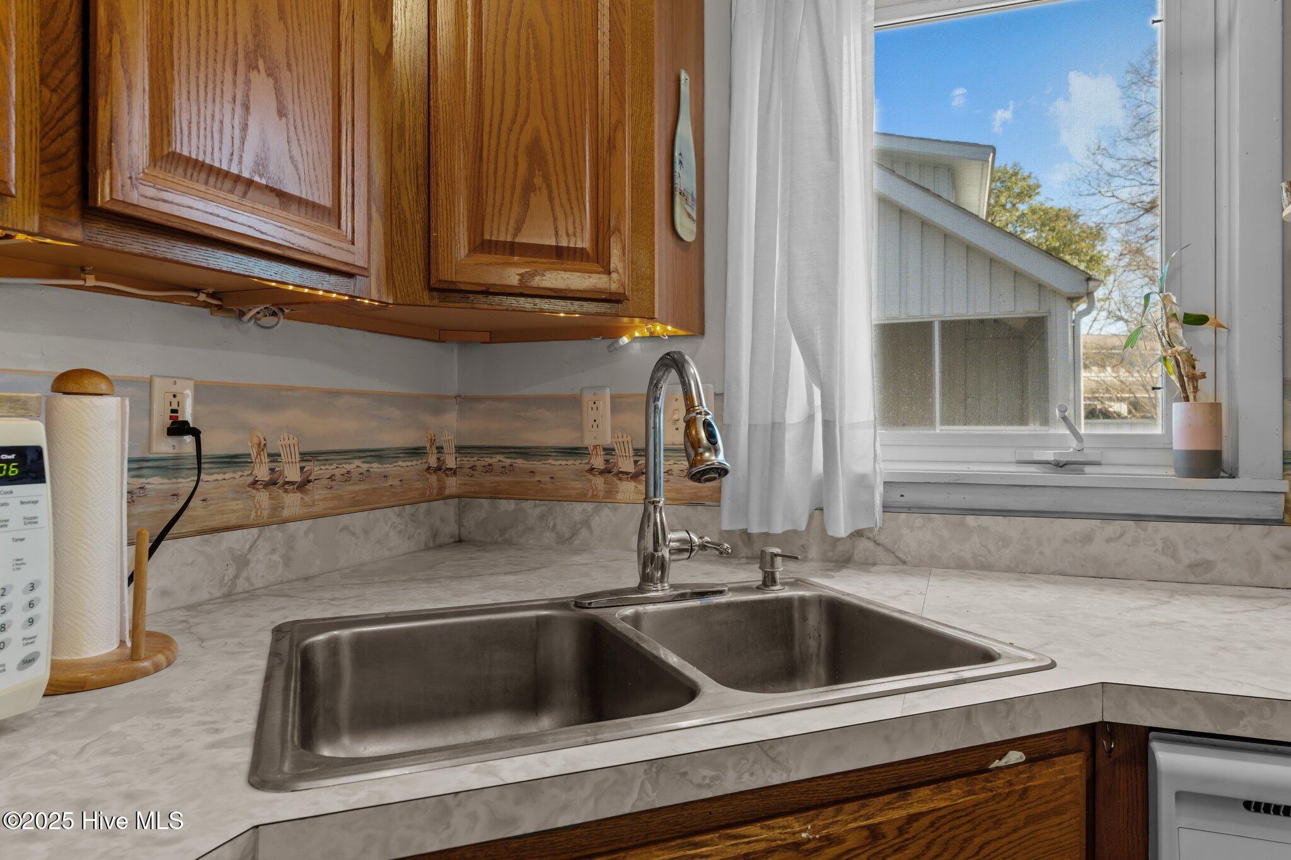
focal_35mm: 23
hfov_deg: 76.1
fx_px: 825
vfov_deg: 55.1
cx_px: 646
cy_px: 430
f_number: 10
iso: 250
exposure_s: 1/2
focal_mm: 23
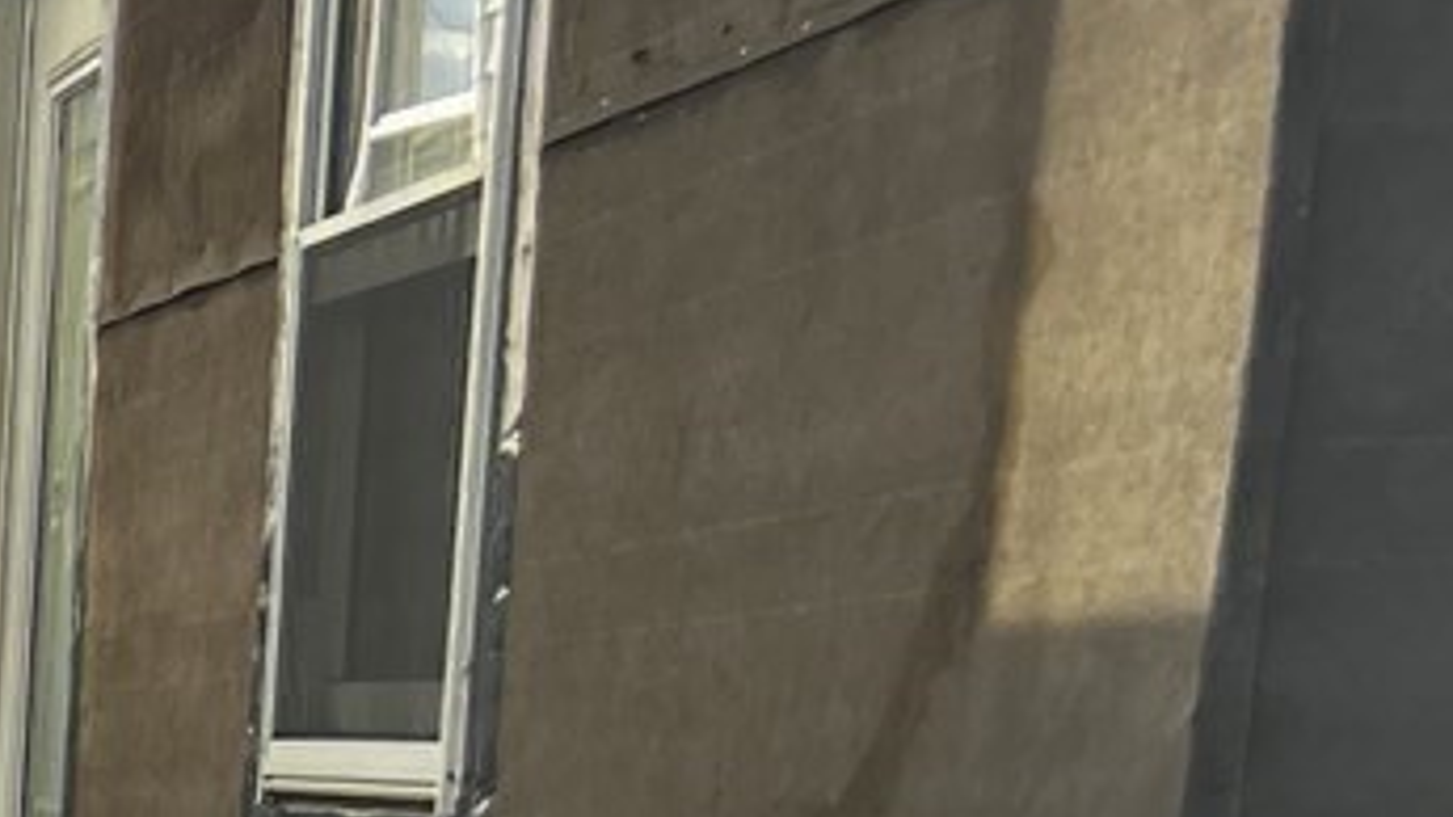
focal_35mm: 126
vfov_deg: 8.4
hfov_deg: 15.3
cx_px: -939
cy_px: 2245
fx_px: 4854
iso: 50
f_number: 1.5
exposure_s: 1/758
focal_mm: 5.7
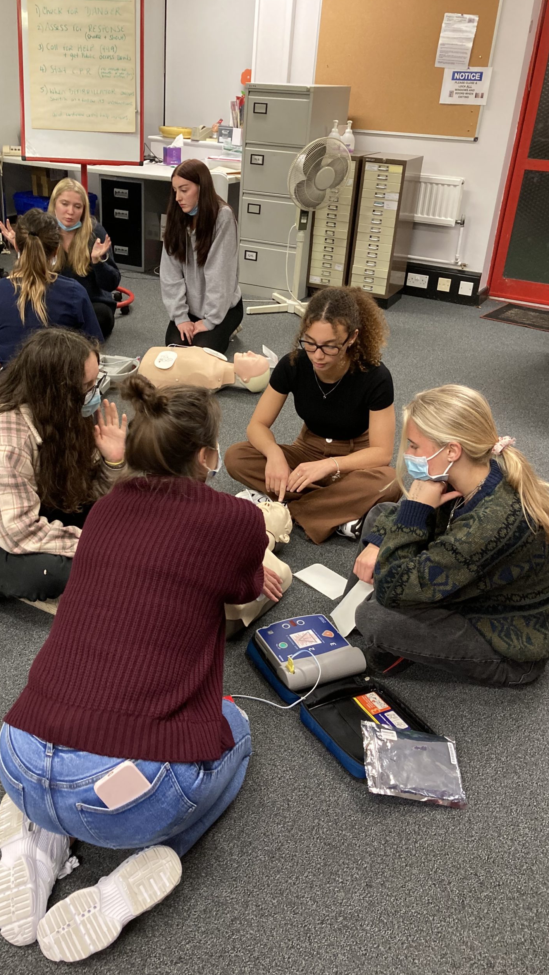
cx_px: 202
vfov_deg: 62.6
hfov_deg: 37.5
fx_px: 802
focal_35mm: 31
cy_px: 490
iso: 250
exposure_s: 1/50
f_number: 1.8
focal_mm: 3.99
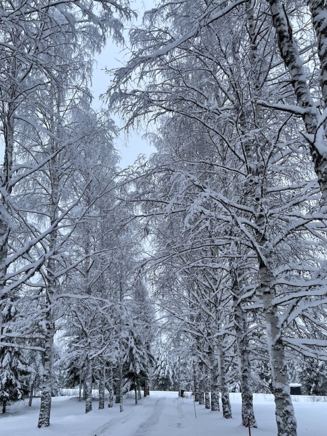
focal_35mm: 31
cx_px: 133
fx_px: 390
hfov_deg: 45.2
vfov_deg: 58.0
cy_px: 257
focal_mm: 4.2
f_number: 1.6
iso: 125
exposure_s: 1/109
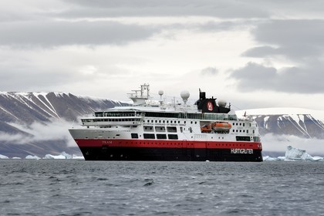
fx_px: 1800
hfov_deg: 10.3
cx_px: 162
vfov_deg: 6.9
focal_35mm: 200
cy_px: 108
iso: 400
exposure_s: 1/500
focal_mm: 200
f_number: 9
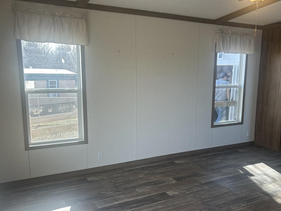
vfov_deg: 40.6
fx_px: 284
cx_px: 164
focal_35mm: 35
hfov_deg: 52.4
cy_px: 118
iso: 40
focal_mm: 5.7
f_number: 1.5
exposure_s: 1/220
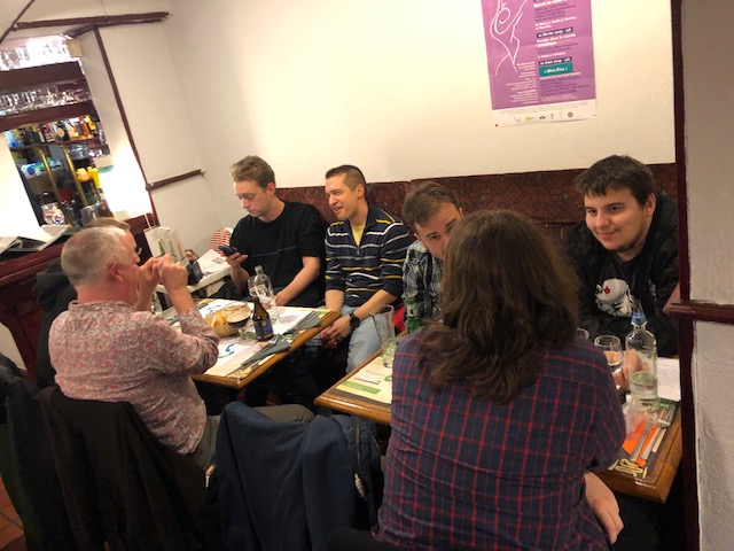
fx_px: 594
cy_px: 276
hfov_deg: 63.4
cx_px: 367
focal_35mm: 28
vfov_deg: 49.7
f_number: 1.8
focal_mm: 3.99
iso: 100
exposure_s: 1/6
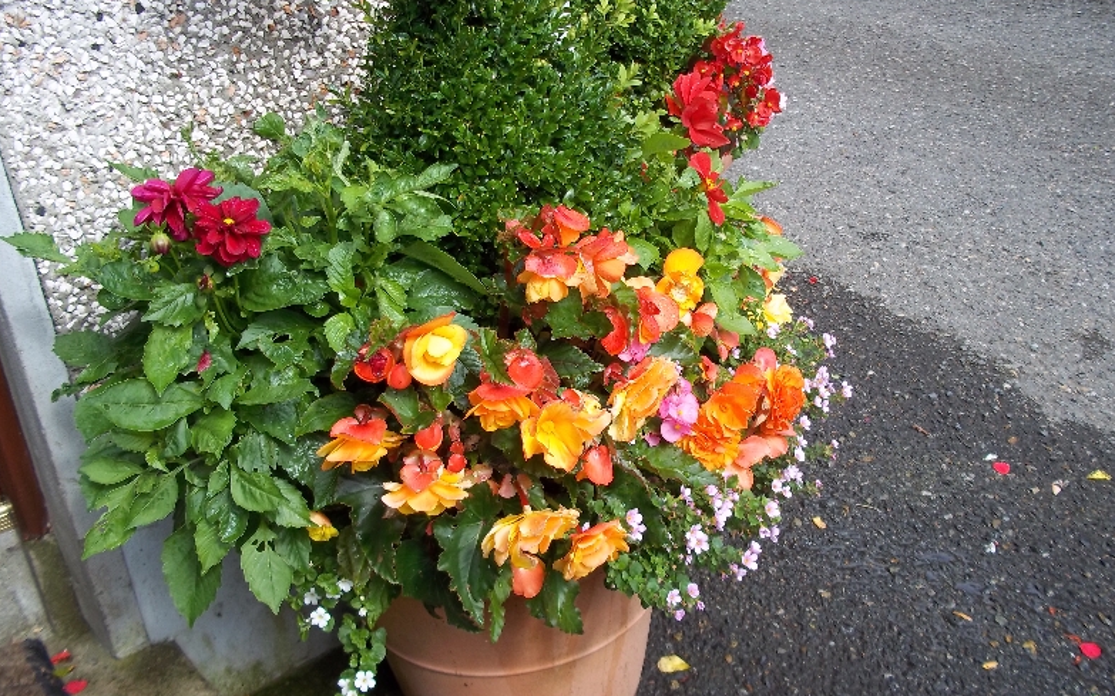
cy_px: 360
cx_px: 562
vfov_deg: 32.7
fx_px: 1185
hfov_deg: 50.4
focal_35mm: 39
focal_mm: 6.5
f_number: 3.1
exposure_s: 1/250
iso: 80
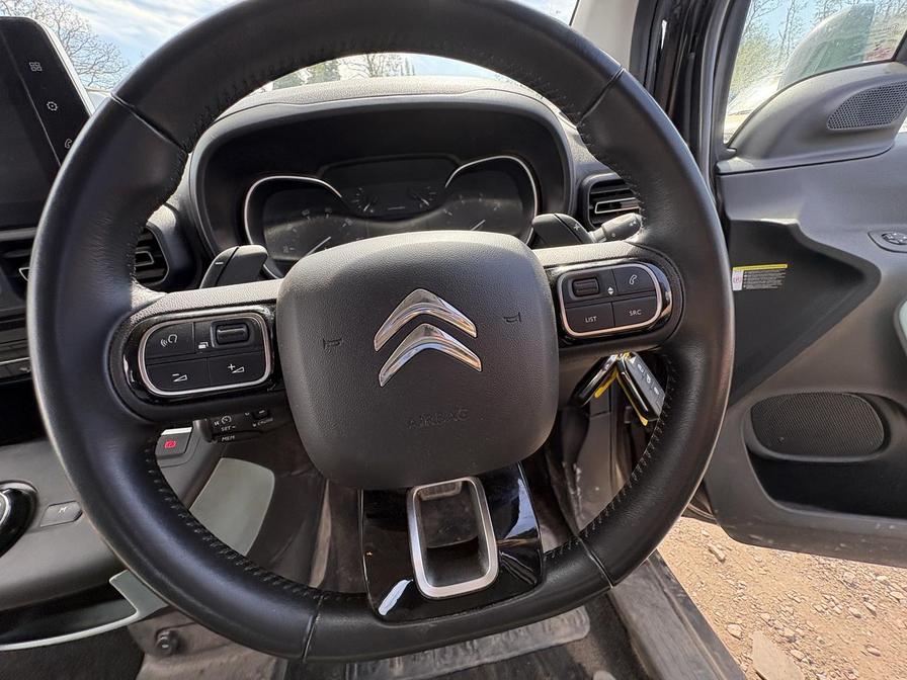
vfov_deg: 85.7
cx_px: 454
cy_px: 340
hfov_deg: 102.1
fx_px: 367
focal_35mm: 14
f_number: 2.2
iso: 64
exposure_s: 1/150
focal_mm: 2.22
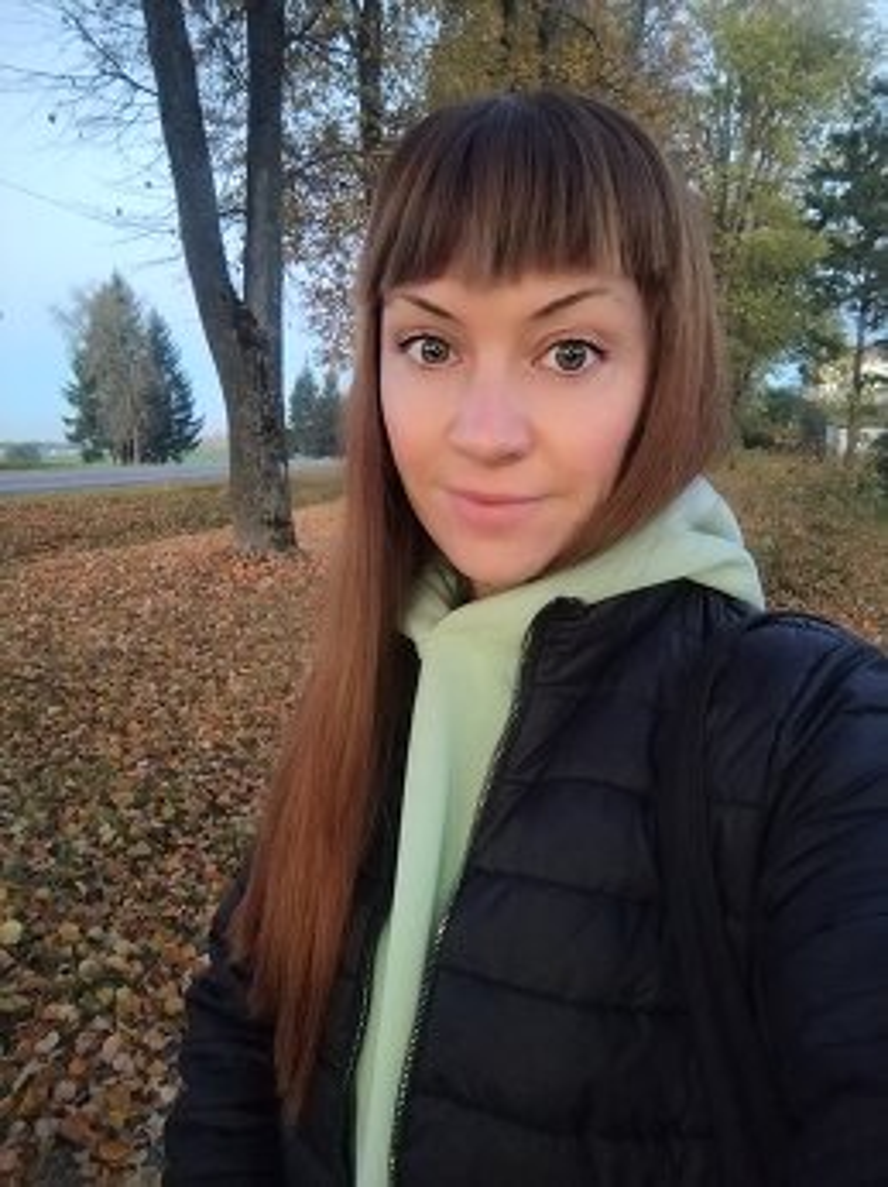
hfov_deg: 56.8
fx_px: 822
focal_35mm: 24
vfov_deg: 71.6
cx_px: 444
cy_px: 594
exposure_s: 1/16.7
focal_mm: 3.25
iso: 970
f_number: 2.45
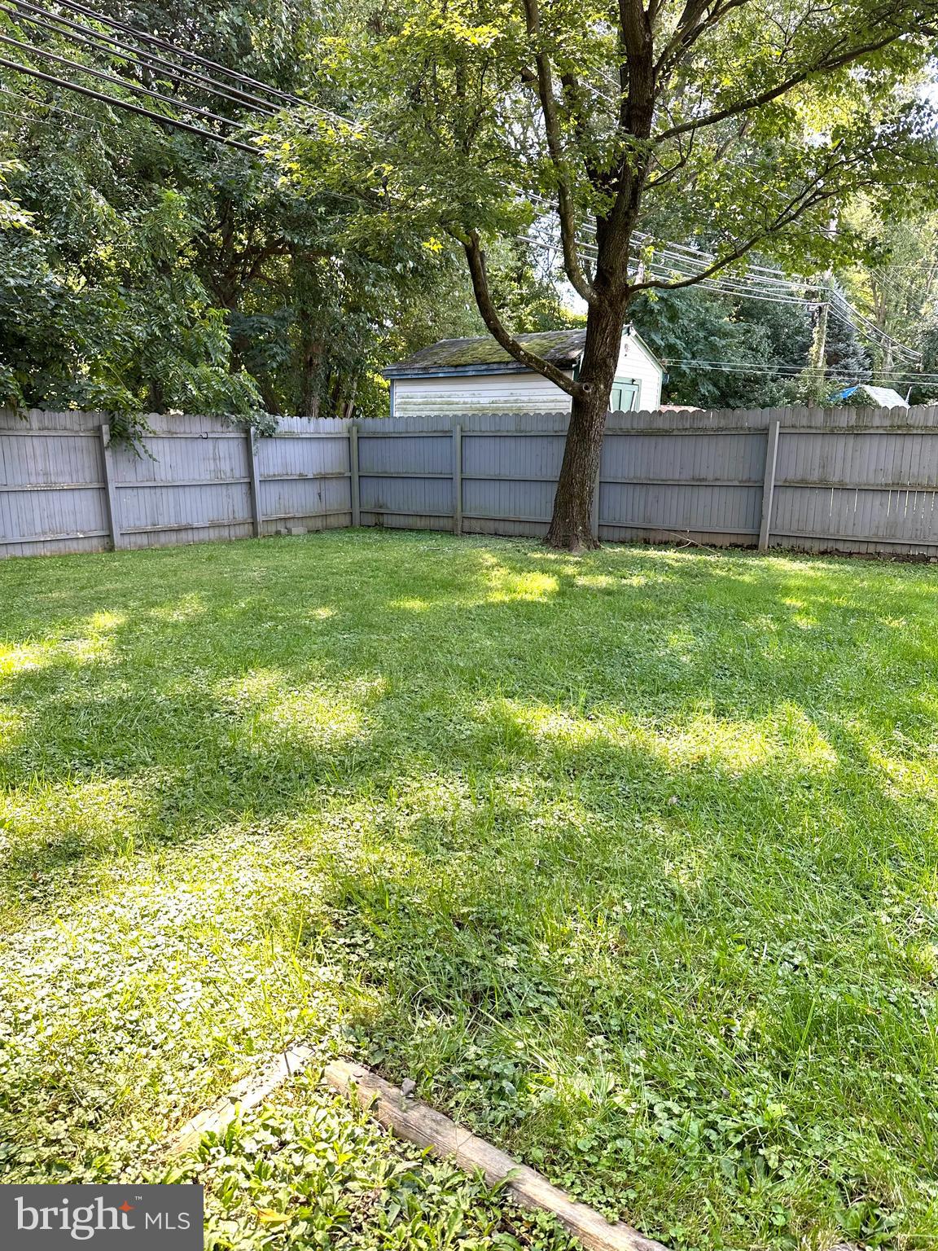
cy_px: 626
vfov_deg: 71.6
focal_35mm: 24
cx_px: 469
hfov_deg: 56.8
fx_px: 867
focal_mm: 6.86
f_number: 1.78
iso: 80
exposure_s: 1/303
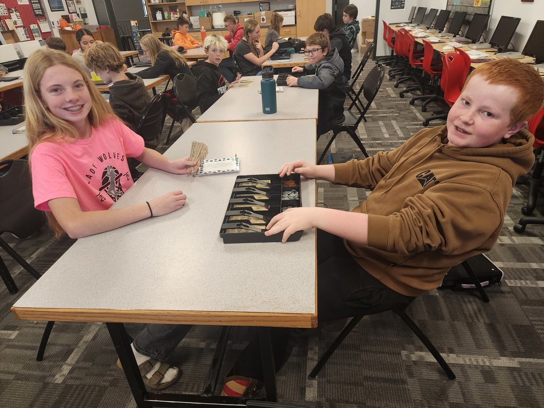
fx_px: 361
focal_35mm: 23
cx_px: 272
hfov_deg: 73.9
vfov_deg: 58.9
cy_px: 204
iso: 320
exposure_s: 1/120
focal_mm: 6.4
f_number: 1.8
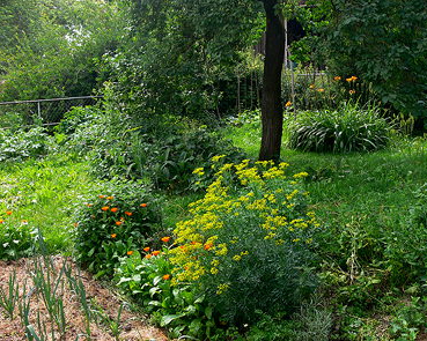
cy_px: 172
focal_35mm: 37
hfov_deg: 49.1
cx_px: 211
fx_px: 467
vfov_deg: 40.1
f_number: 4
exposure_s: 1/50
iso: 100
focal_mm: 7.4
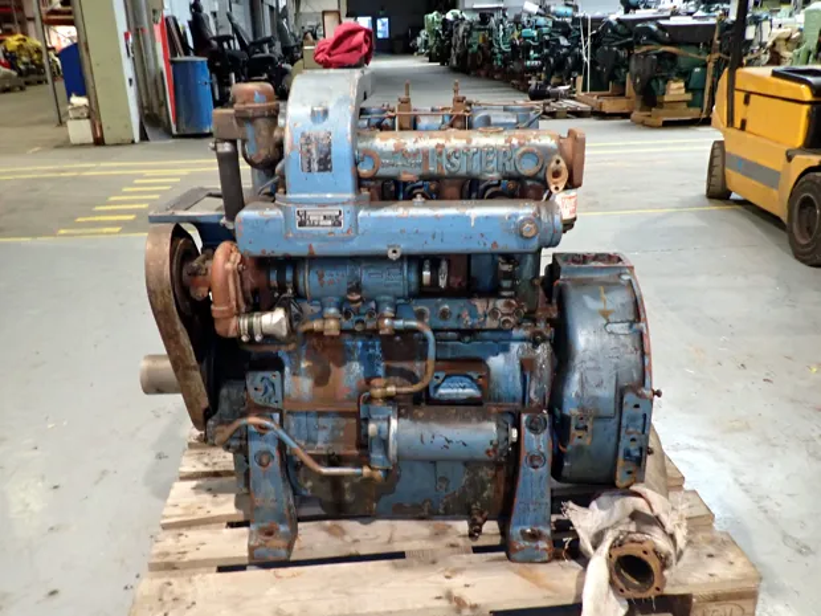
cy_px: 308
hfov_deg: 69.4
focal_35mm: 25
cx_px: 410
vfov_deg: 54.9
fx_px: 593
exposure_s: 1/30
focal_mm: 4.5
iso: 500
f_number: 2
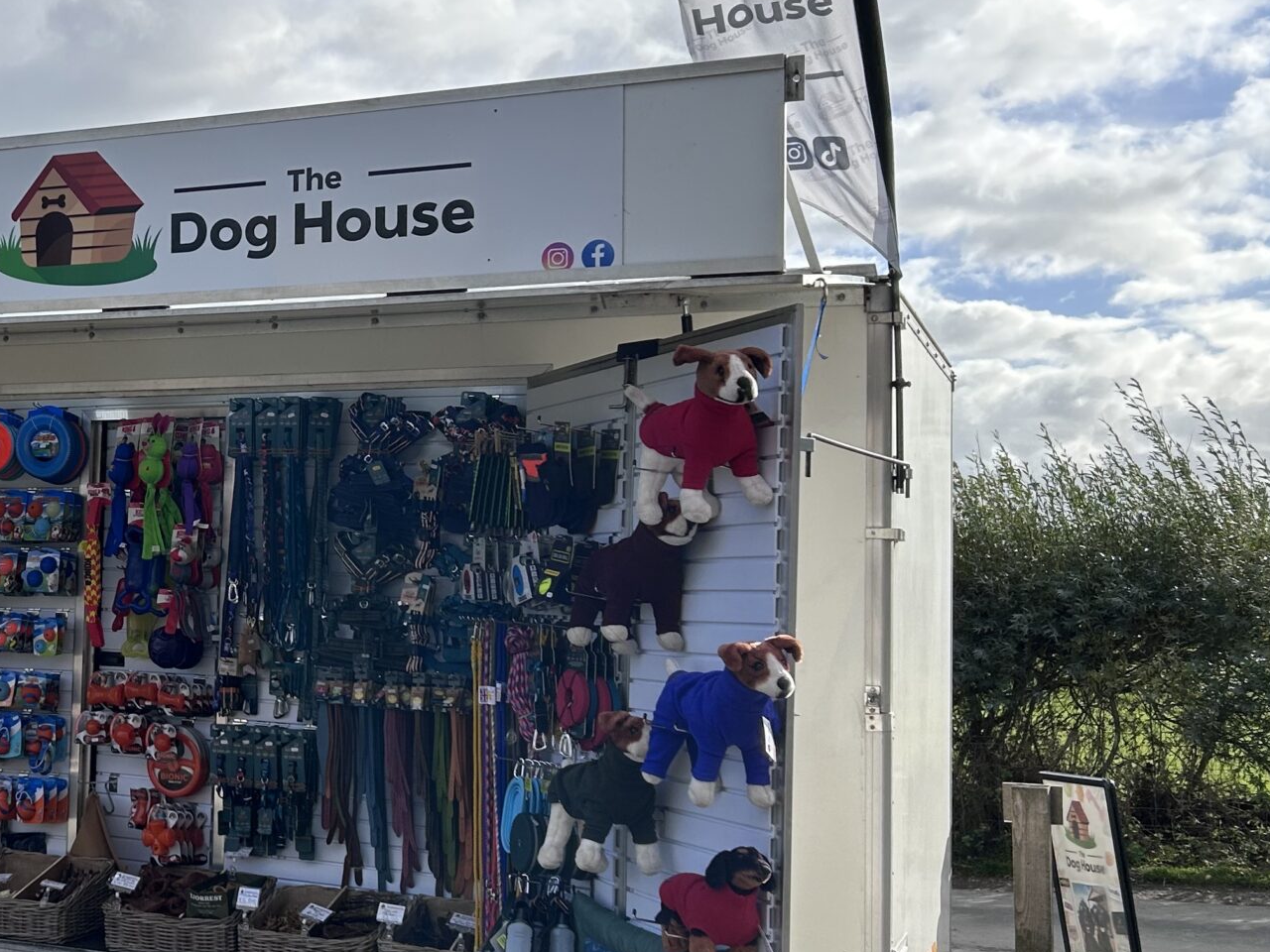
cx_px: 106
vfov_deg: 28.0
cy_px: 481
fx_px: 1908
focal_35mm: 52
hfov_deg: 34.6
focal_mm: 5.7
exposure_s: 1/5319
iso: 50
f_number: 1.5
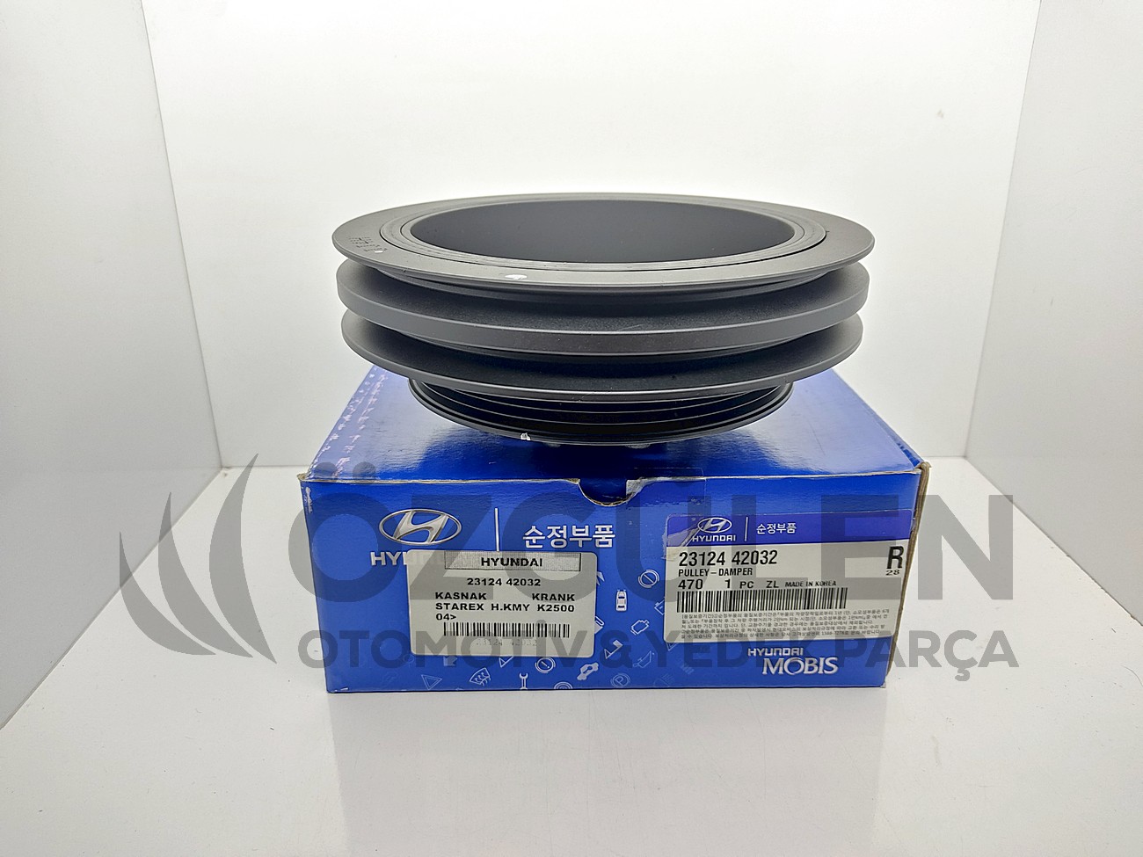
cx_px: 572
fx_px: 859
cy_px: 428
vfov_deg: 53.1
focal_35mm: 26
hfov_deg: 67.3
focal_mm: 4.74
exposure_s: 1/50
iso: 189
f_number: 1.79
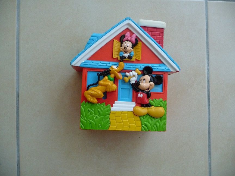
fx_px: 190
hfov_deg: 63.4
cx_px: 118
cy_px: 88
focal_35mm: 28
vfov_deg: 49.7
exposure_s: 1/160
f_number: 3.3
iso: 400
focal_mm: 4.7
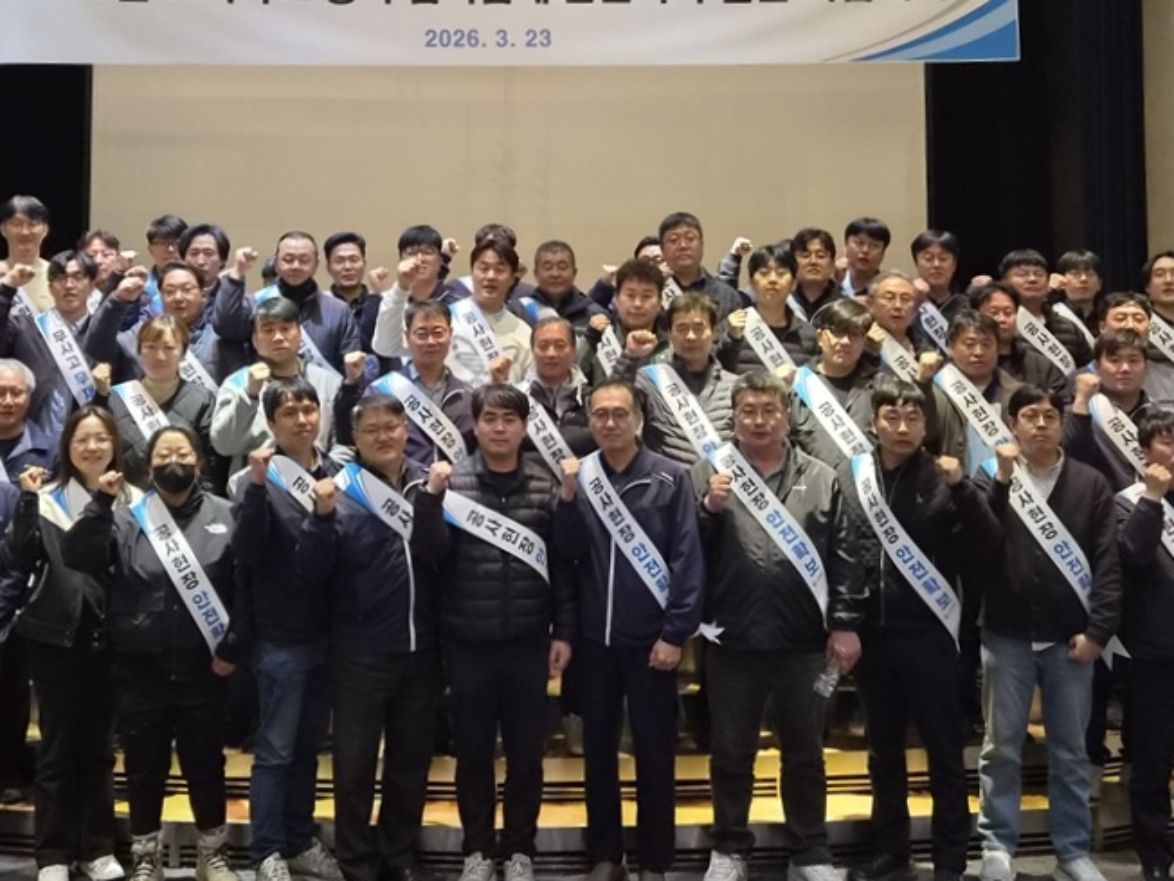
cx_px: 498
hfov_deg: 45.6
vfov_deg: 34.6
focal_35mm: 41
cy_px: 250
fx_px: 1391
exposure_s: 1/120
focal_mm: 5.4
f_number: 1.8
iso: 1250
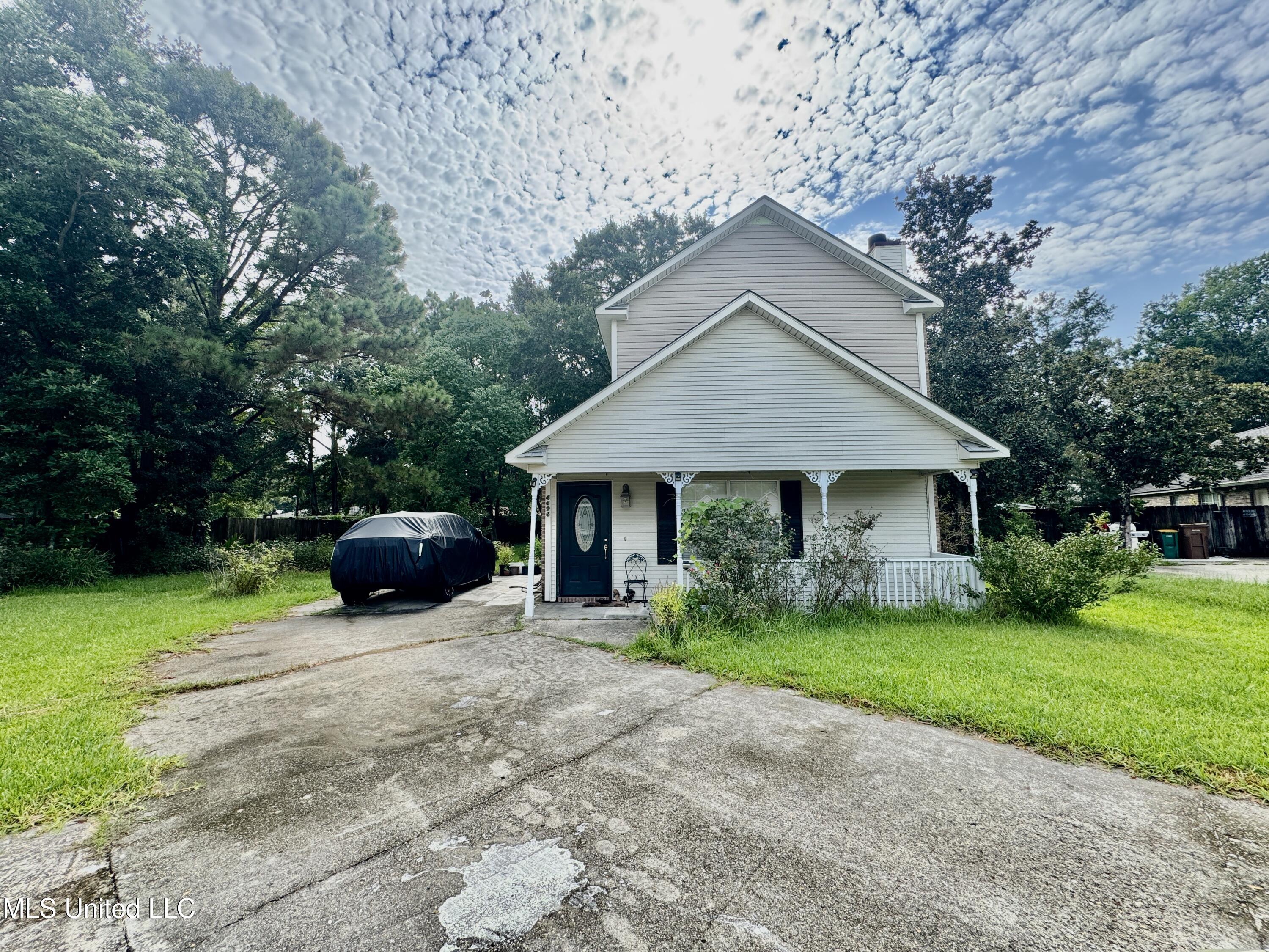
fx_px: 513
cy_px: 476
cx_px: 634
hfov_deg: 102.1
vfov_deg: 85.7
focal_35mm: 14
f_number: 2.2
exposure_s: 1/620
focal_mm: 2.22
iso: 50
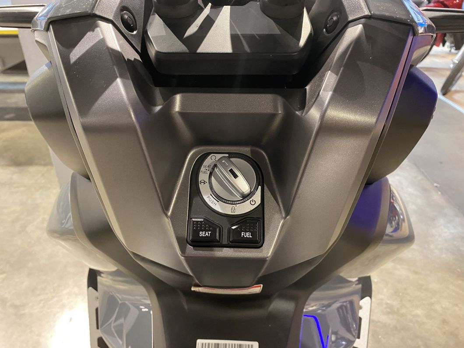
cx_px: 232
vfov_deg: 53.1
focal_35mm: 26
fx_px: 349
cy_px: 174
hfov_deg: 67.3
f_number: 1.8
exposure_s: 1/50
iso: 400
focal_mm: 4.25
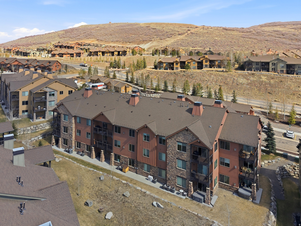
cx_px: 150
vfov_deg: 56.8
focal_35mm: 24
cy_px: 113
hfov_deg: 71.6
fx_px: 209
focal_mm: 8.7
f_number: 1.8
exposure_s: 1/4000
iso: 320
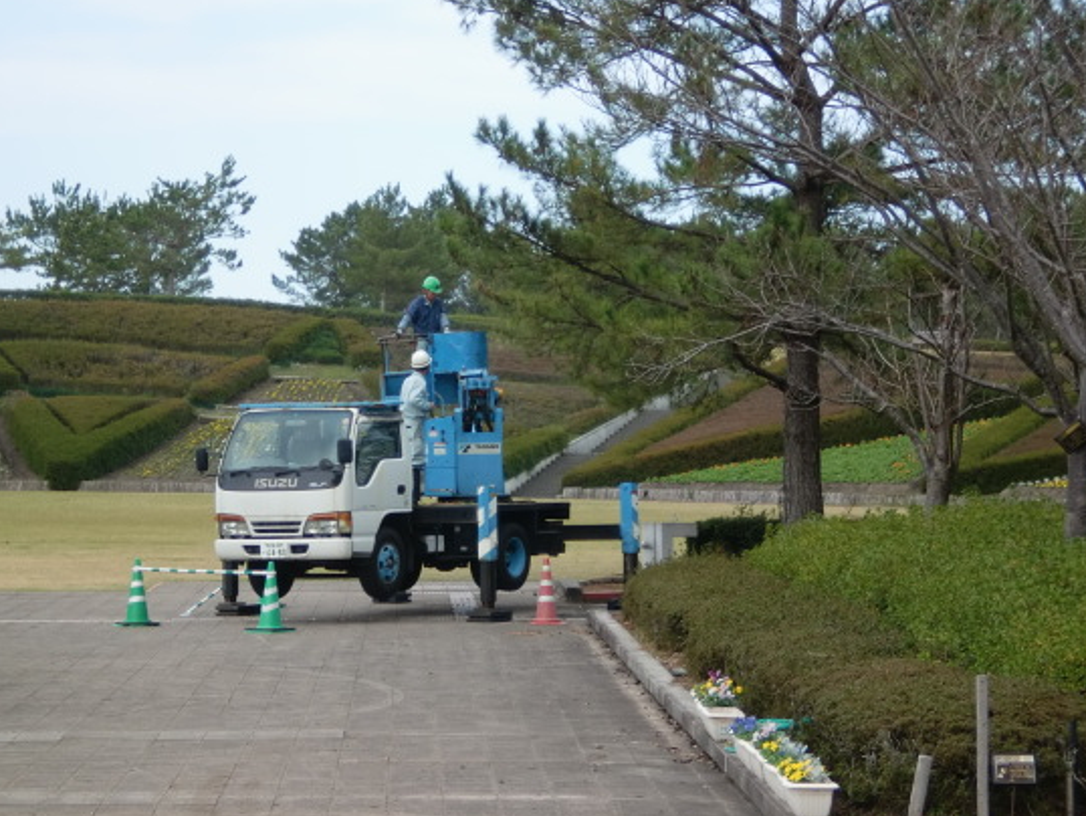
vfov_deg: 11.8
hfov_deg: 15.6
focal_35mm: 126
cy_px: 408
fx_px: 3955
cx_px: 499
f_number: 5.9
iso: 64
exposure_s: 1/125
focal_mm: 18.9
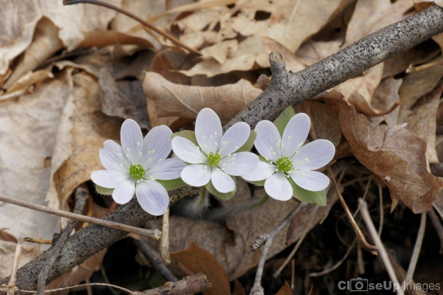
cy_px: 148
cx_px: 222
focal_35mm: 135
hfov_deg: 15.2
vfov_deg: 10.1
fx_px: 1660
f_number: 16
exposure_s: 1/100
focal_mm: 90
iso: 400
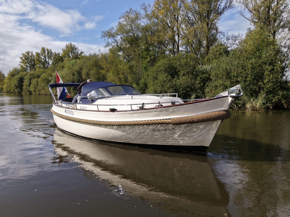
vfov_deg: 56.8
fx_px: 201
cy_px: 108
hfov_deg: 71.6
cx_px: 145
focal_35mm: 24
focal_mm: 8.67
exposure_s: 1/120
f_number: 1.8
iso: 200
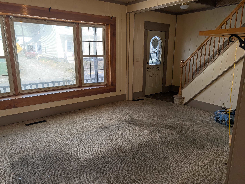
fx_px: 170
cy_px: 92
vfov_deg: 56.9
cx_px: 122
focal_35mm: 24
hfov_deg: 71.5
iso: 19
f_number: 1.68
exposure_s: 1/199
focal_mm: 6.9
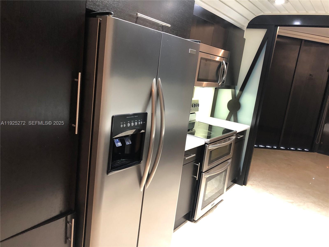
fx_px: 266
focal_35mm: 28
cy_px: 124
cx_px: 164
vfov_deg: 49.7
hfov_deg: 63.4
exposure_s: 1/15
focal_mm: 4
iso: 64
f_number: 1.8
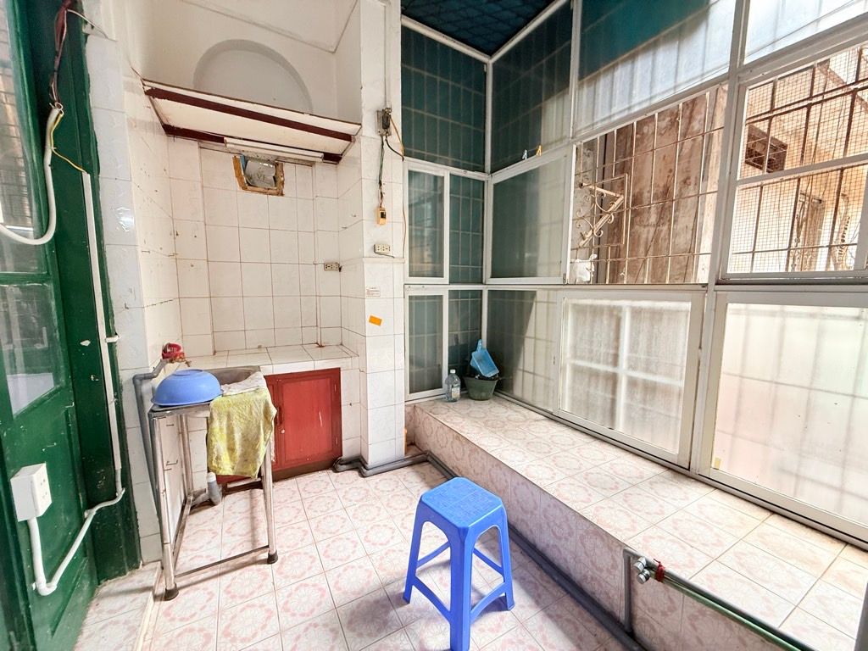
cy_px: 326
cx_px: 434
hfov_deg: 102.1
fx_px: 351
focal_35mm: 14
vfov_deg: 85.7
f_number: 2.2
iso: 320
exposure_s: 1/86
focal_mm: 2.22
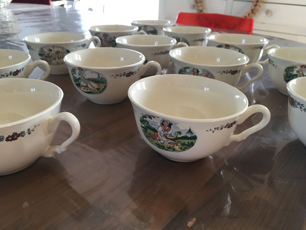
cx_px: 153
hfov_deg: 61.7
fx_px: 256
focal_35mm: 29
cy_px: 115
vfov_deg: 48.2
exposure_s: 1/33
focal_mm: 4.15
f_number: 2.2
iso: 64
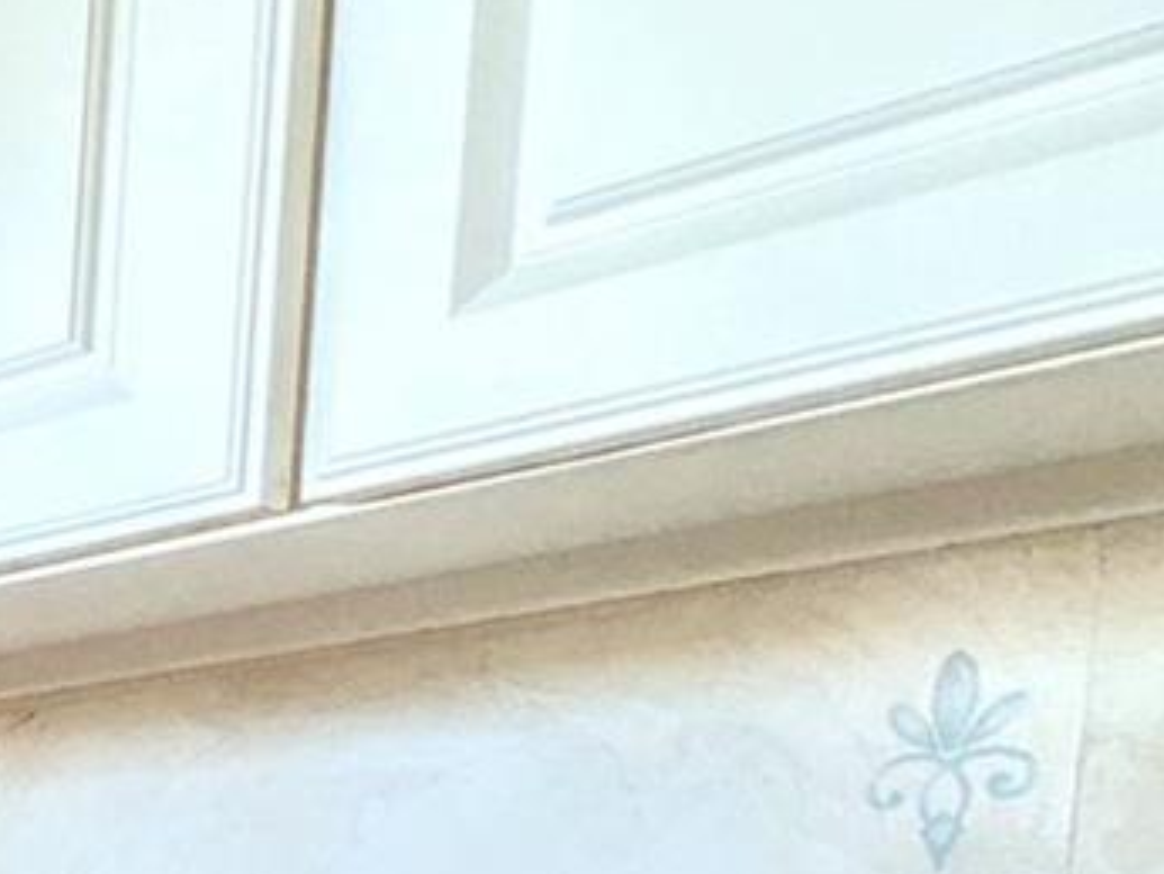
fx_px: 2489
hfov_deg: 15.9
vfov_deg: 17.6
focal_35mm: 74
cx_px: -1488
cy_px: 1357
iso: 93
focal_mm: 2.35
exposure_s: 1/24
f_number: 2.2
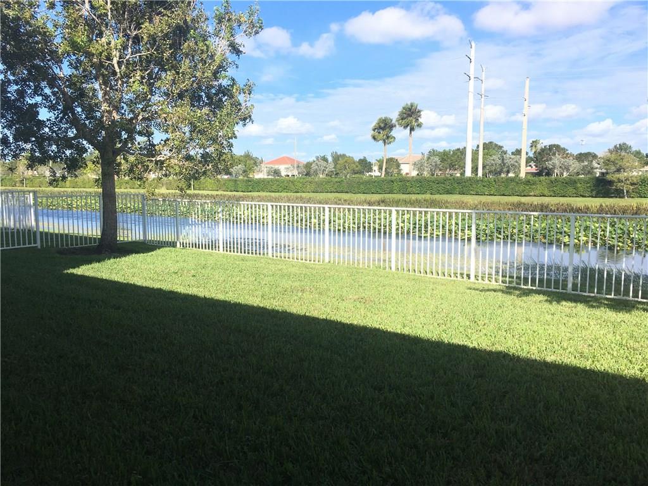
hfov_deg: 61.7
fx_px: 543
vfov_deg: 48.2
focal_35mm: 29
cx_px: 324
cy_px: 243
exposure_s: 1/1451
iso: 25
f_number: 2.2
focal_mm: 4.15
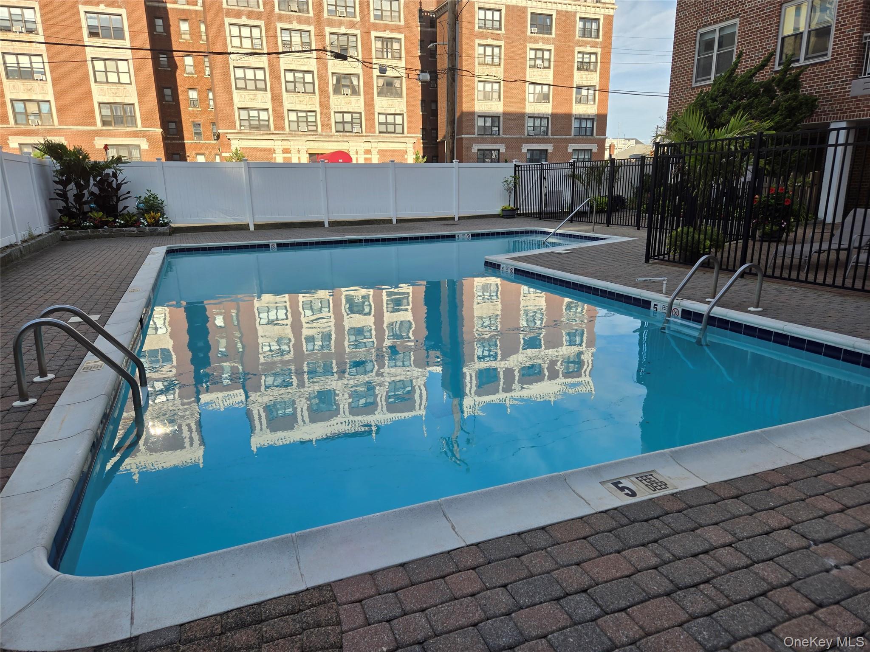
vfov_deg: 58.9
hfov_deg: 73.9
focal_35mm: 23
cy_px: 326
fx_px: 578
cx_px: 435
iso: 25
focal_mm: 5.4
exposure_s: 1/1151
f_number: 1.8
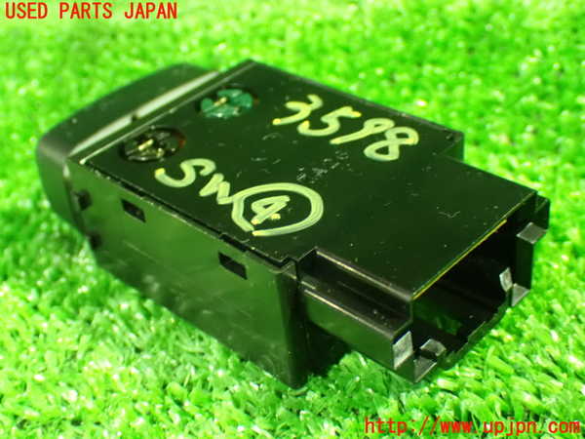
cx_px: 292
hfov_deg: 35.5
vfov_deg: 27.0
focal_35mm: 54
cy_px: 220
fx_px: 913
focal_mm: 9.65
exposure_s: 1/10
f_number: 3.3
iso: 1600
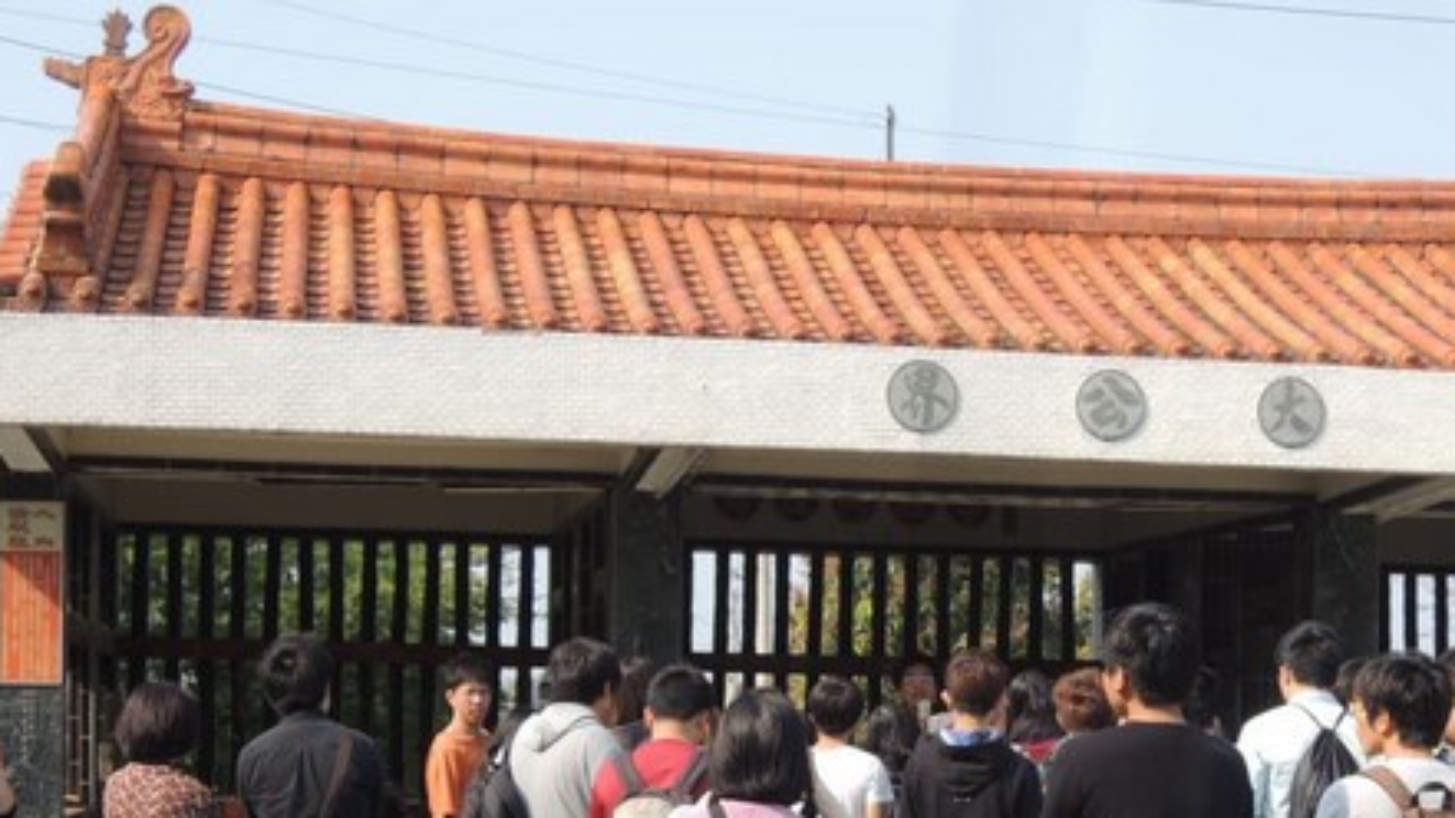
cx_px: 921
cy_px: 788
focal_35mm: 79
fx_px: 3048
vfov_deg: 15.1
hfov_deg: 26.8
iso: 100
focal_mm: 9
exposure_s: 1/400
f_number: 3.7
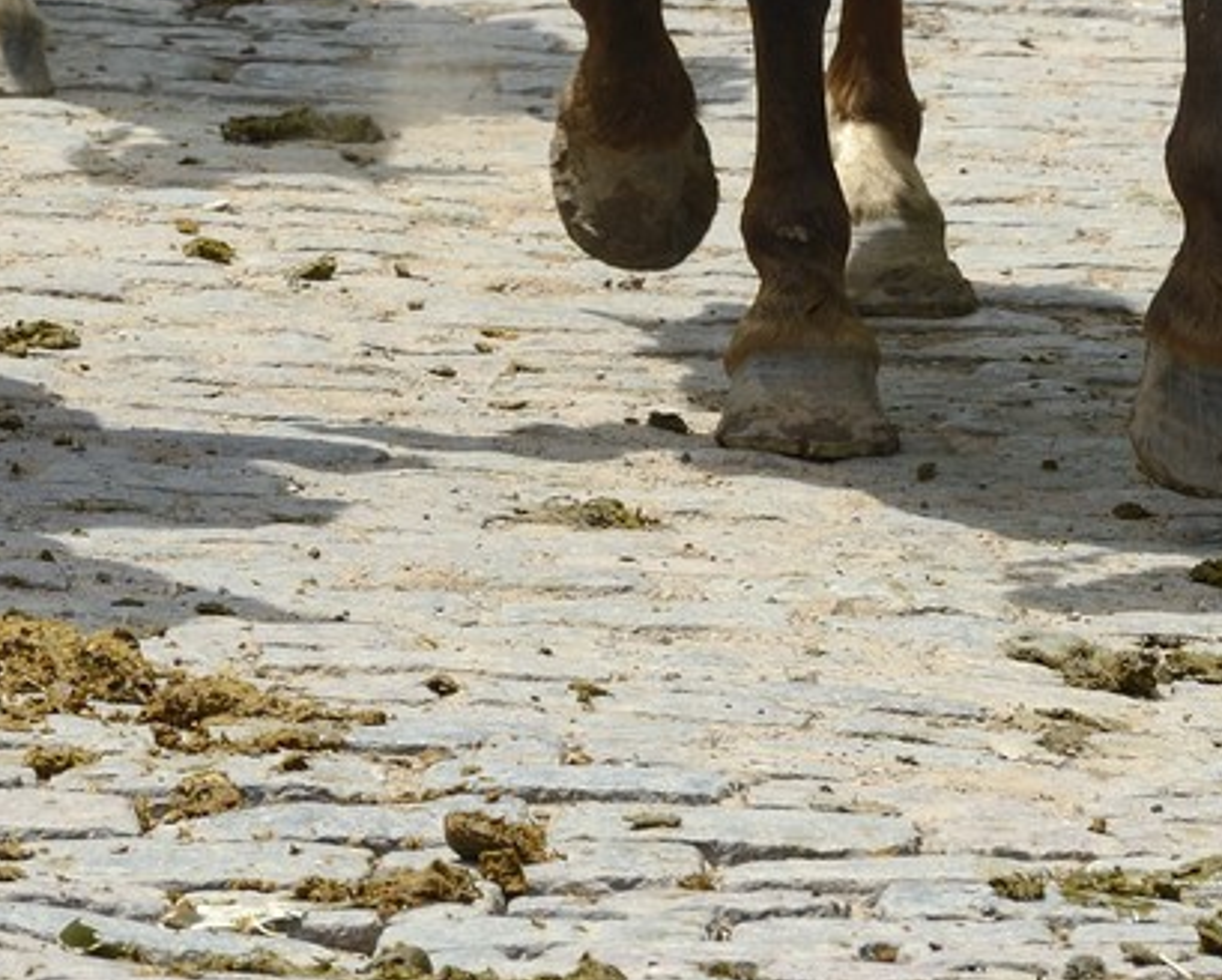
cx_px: 242
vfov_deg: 2.7
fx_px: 20562
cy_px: -1380
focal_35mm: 568
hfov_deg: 3.4
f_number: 10
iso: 400
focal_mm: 155
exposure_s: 1/500
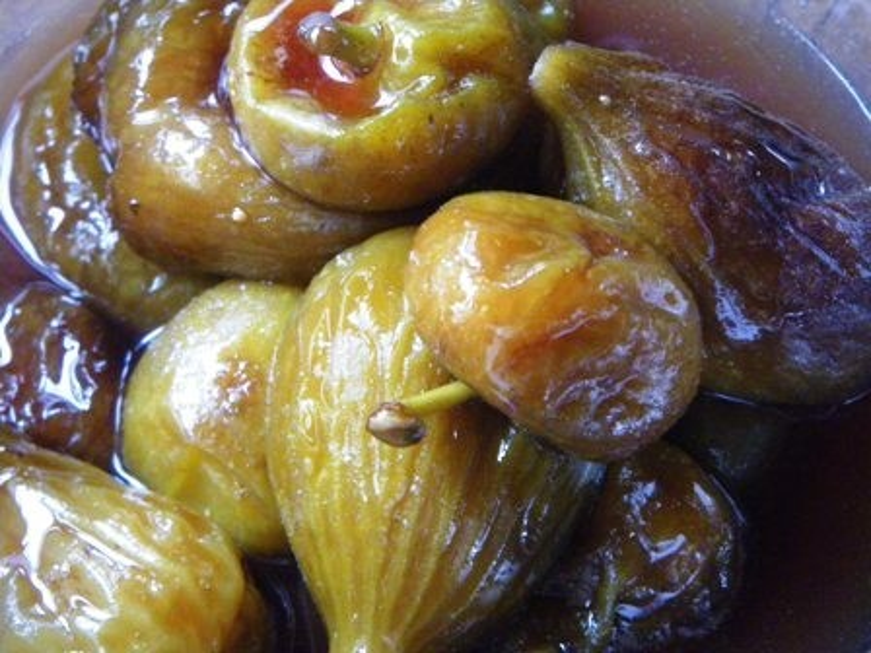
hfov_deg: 17.1
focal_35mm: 115
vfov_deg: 12.9
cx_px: 436
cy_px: 326
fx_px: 2894
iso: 800
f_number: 5.2
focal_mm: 20.6
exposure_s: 1/30
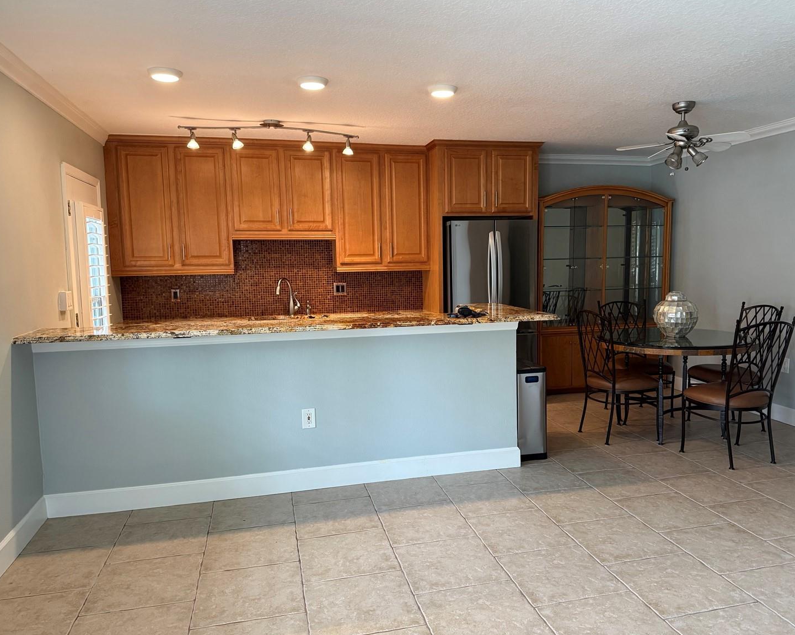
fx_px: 612
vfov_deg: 54.9
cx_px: 420
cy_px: 327
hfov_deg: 66.0
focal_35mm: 26
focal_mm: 6.76
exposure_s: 1/60
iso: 320
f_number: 1.78
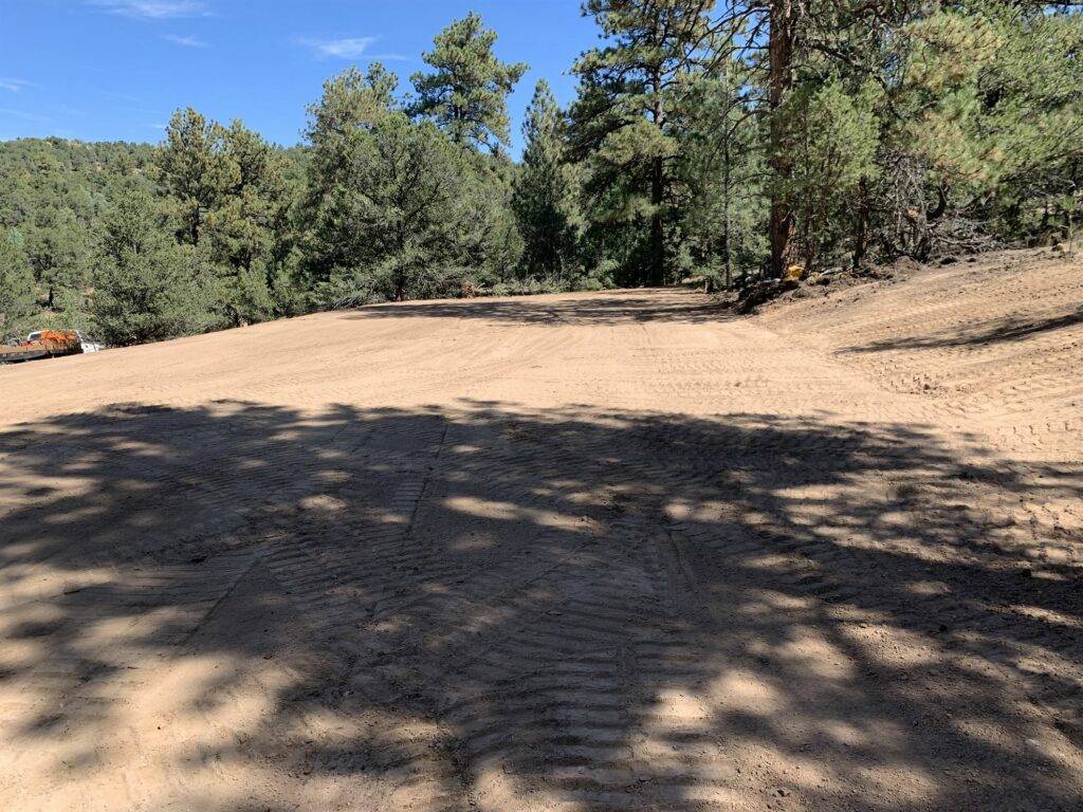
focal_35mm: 26
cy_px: 406
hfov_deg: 67.3
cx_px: 542
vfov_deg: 53.1
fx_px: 813
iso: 25
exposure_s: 1/1235
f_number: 1.8
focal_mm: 4.25
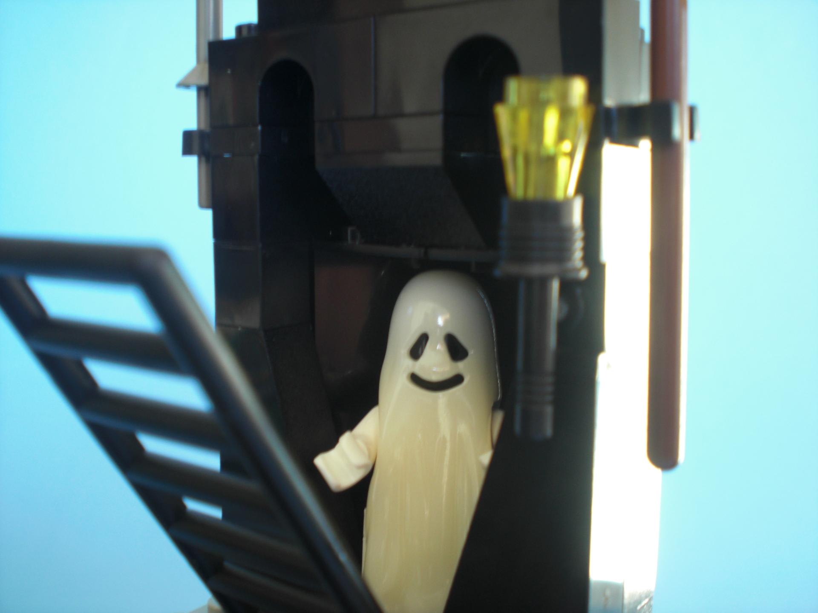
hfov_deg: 49.0
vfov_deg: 37.7
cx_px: 409
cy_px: 306
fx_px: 898
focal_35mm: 38
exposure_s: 1/10
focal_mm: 6.3
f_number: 3.1
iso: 64
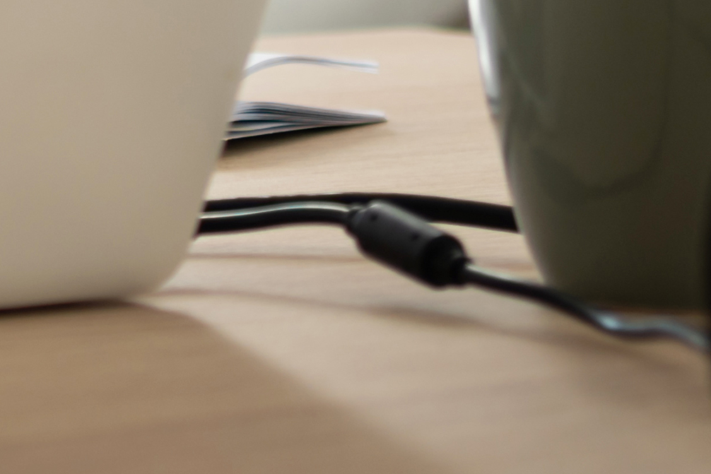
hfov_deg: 7.2
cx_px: -963
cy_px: -1027
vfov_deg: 4.8
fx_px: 5312
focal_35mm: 269
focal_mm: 35
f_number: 2.5
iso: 100
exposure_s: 1/250
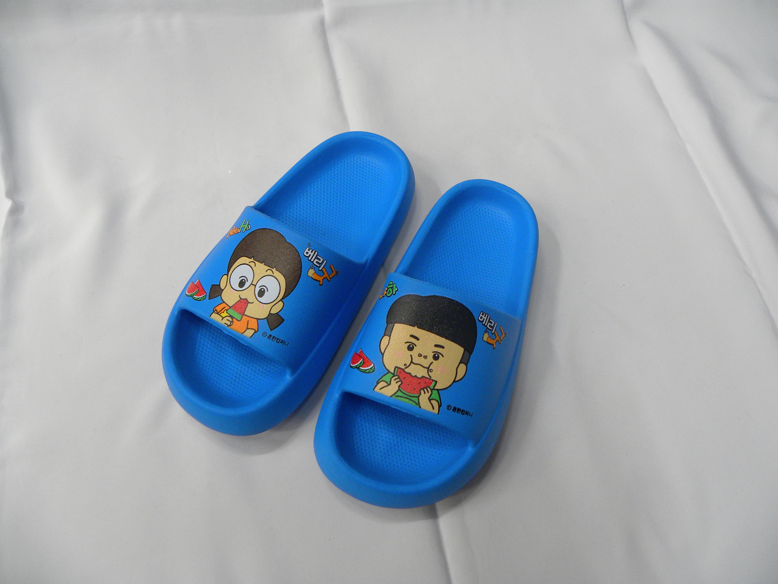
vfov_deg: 53.1
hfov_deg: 67.3
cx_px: 389
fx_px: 584
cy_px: 292
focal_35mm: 26
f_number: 2.8
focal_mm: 4.6
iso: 181
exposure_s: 1/68.7
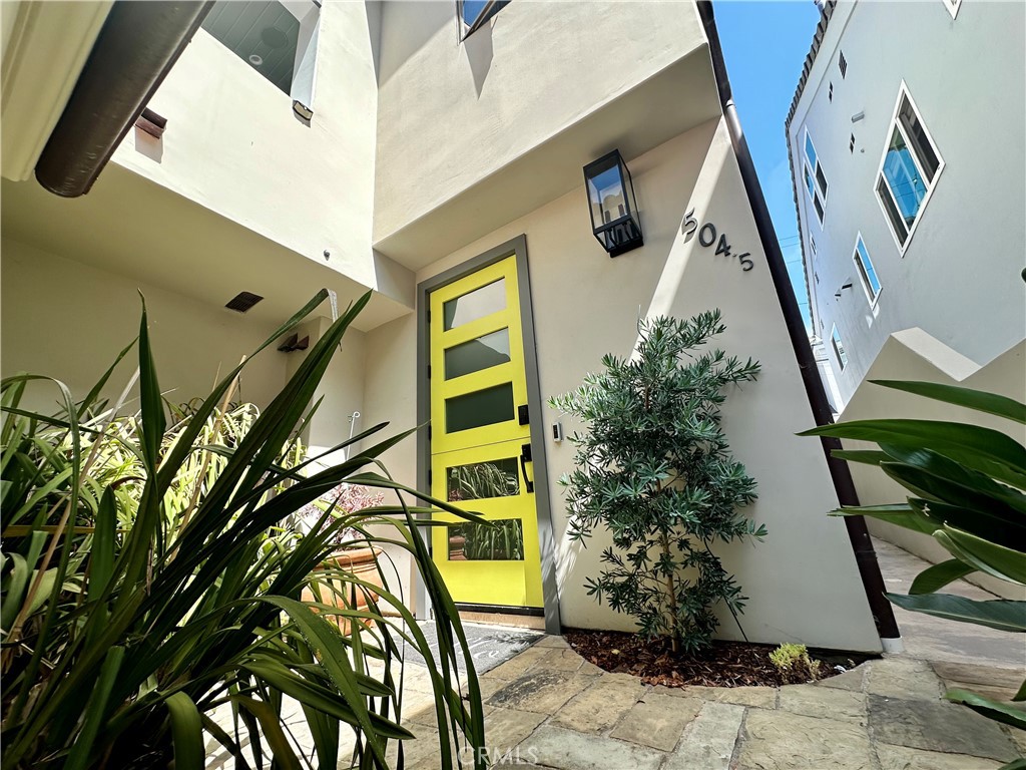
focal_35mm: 14
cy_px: 385
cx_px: 513
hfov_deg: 102.1
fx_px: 415
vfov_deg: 85.7
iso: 40
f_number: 2.2
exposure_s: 1/399
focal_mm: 2.22
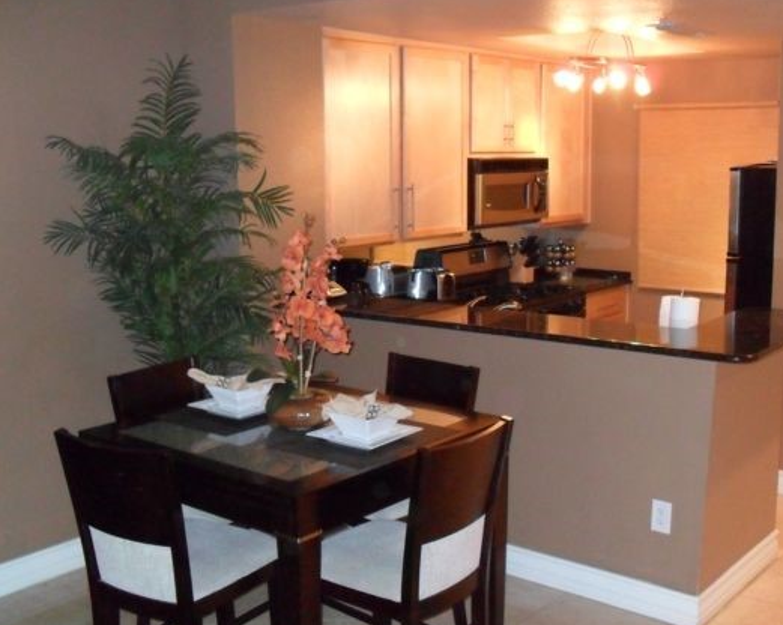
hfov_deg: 43.8
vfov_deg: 35.6
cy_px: 329
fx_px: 973
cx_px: 431
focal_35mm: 42
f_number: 3
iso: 400
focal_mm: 6.3
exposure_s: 1/45
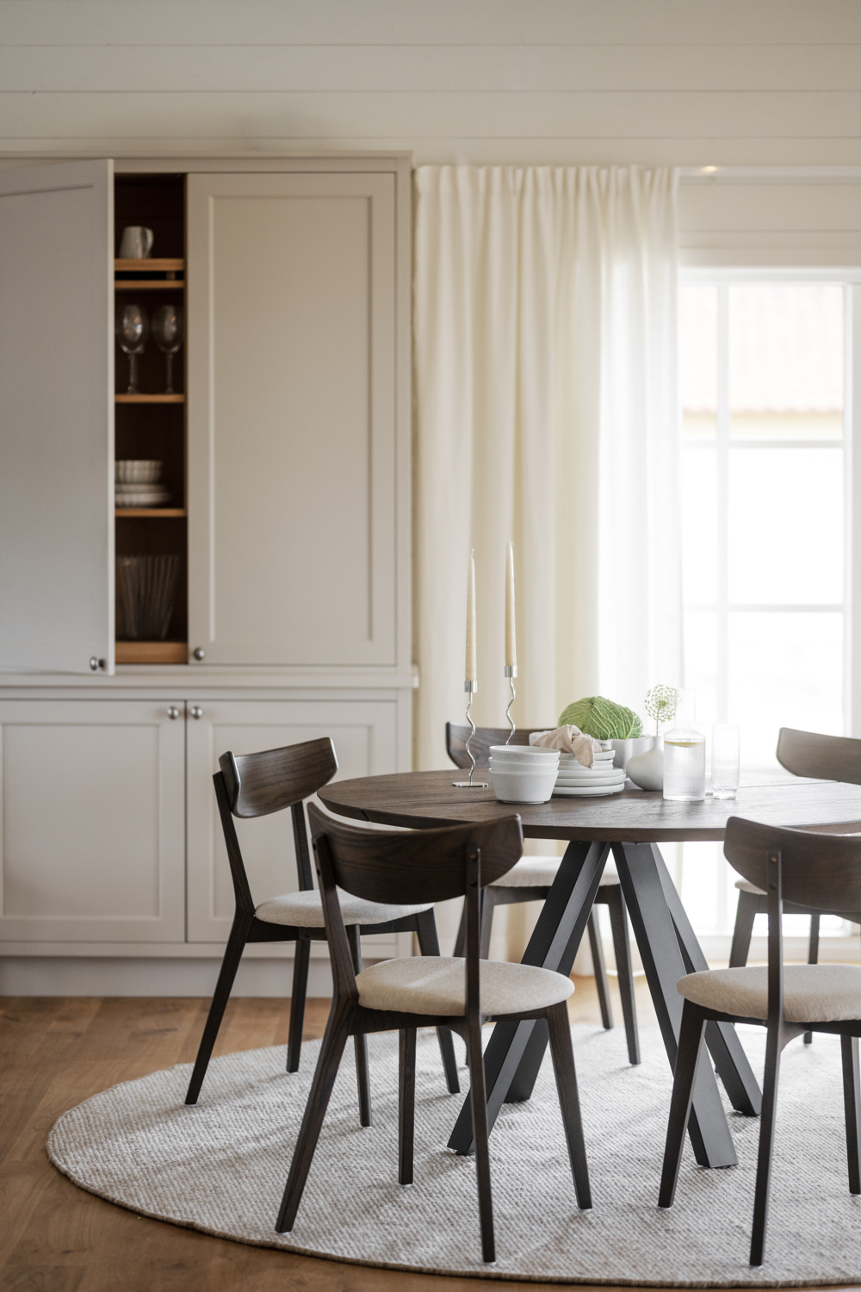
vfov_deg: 23.9
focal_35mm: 85
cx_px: 430
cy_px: 646
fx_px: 3049
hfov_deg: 16.1
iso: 250
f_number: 1.8
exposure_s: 1/125
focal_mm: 85
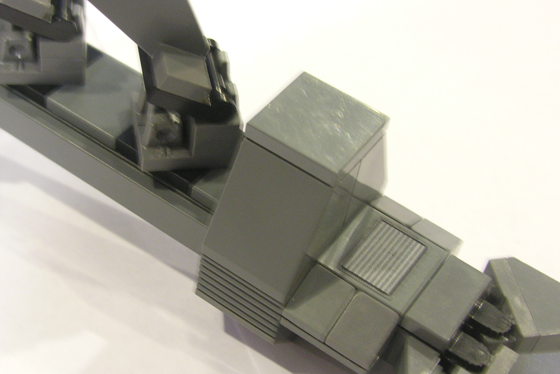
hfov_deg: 30.8
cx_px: 198
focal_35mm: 65
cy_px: 215
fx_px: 1011
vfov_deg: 20.9
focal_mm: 8.9
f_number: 2.8
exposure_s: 1/4.2
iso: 113
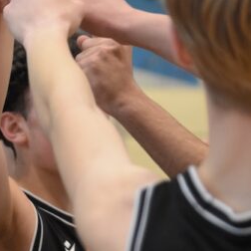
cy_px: 95
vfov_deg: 7.3
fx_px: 1977
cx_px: 18
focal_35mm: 241
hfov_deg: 7.2
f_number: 2.8
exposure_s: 1/1000
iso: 3200
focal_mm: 62
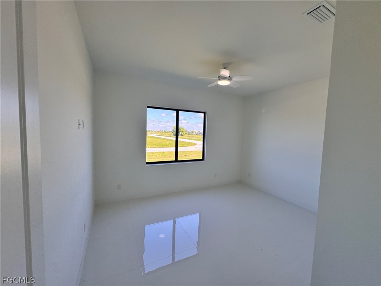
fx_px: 154
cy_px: 143
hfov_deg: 102.1
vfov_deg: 85.7
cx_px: 190
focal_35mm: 14
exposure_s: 1/252
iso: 40
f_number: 2.2
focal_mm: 2.22
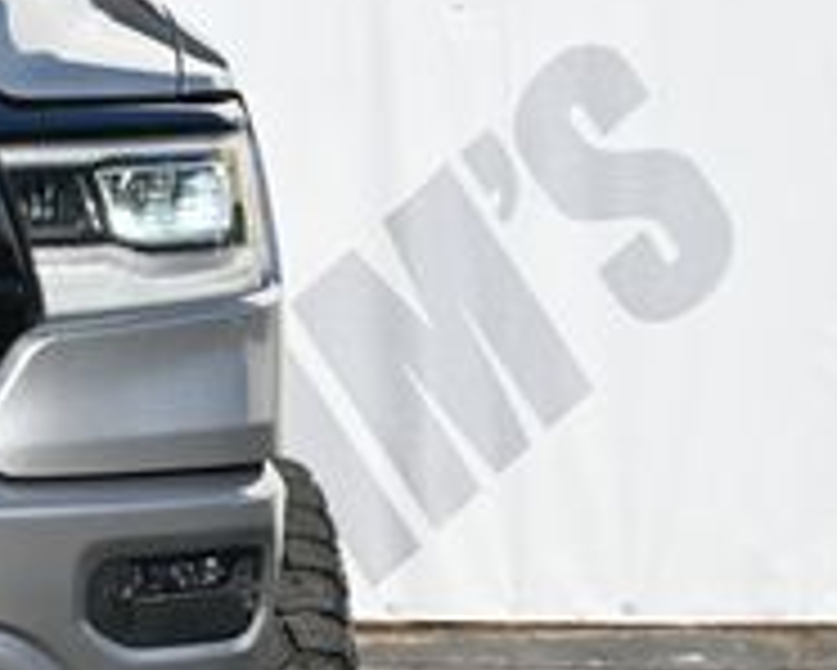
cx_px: -544
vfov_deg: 6.4
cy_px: 315
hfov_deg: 7.8
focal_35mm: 242
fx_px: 5998
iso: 110
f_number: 6.3
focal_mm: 50
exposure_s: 1/250
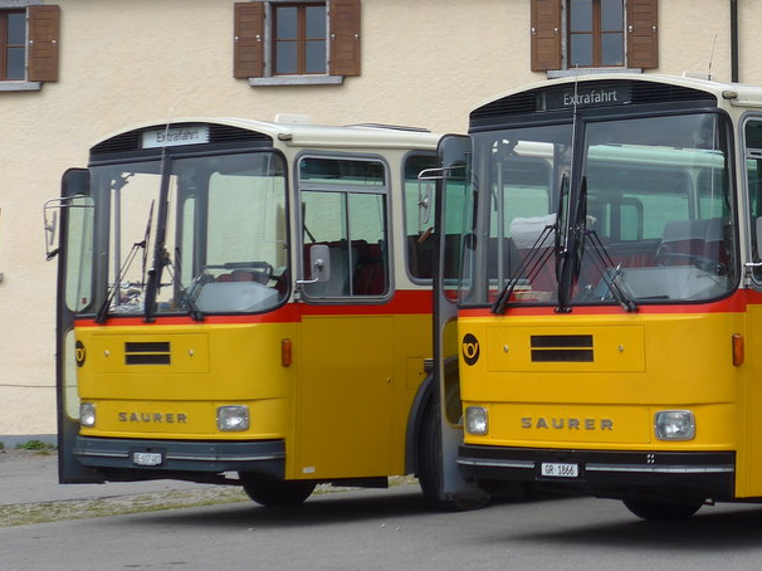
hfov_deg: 17.7
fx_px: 2398
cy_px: 112
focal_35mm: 109
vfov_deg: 13.5
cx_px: 748
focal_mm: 11.3
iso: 80
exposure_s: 1/800
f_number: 3.4
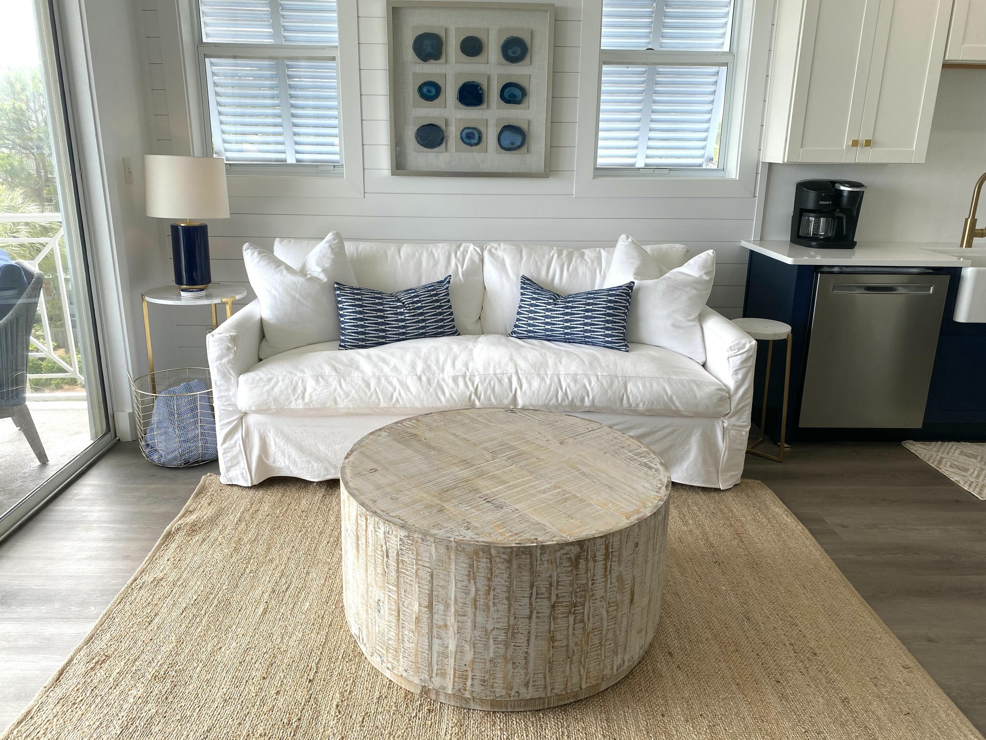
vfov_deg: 53.1
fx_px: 741
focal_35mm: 26
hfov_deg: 67.3
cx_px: 493
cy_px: 370
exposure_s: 1/245
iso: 32
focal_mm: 4.25
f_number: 1.8
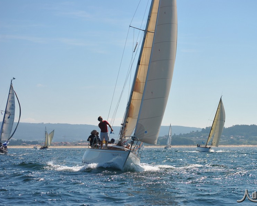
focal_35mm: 105
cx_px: 150
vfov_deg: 14.7
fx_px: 799
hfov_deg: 18.3
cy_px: 103
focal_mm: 62
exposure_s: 1/640
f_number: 6.3
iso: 100
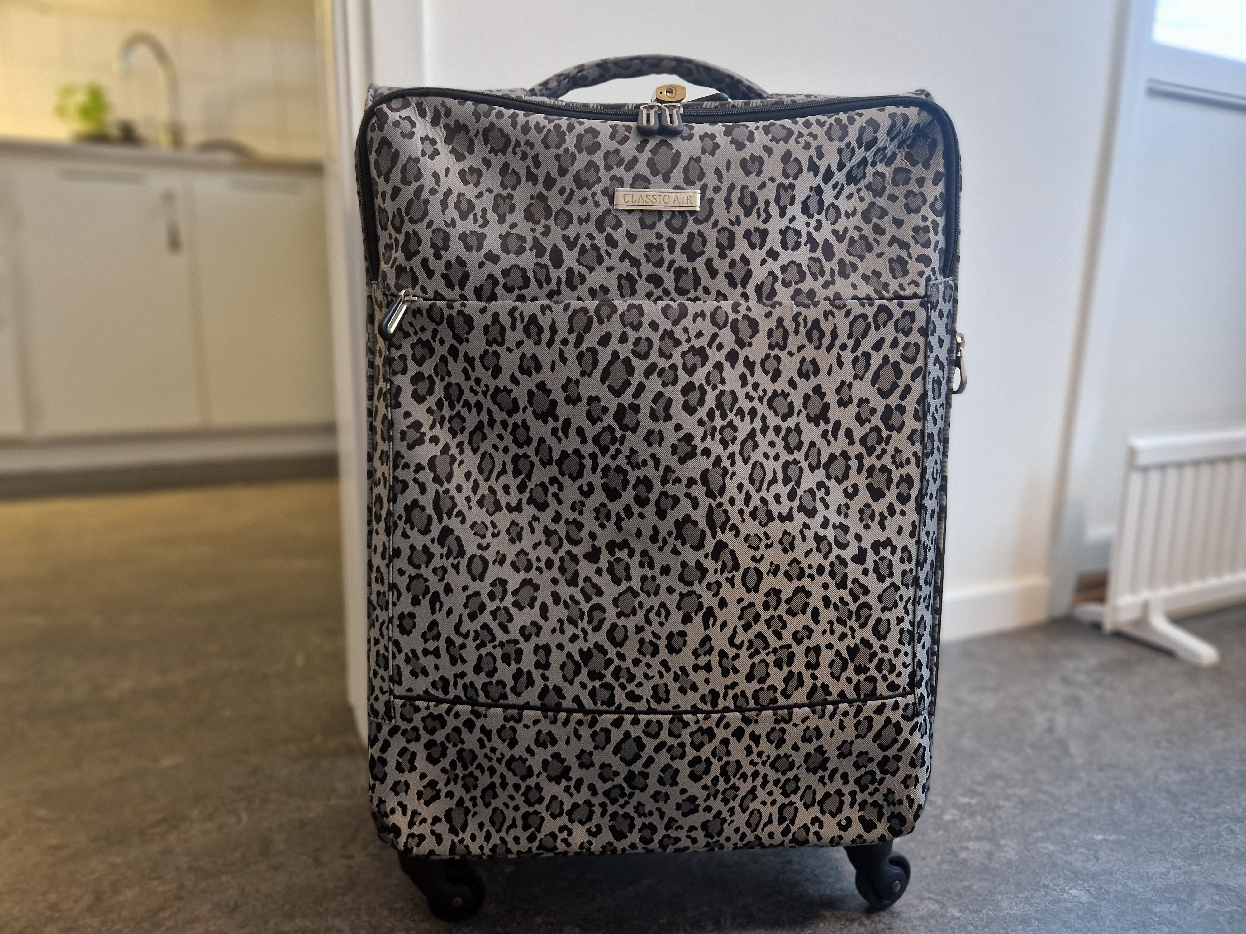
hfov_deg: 73.9
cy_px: 467
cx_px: 623
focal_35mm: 23
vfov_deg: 58.9
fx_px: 828
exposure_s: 1/33
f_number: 1.8
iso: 500
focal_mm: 5.4
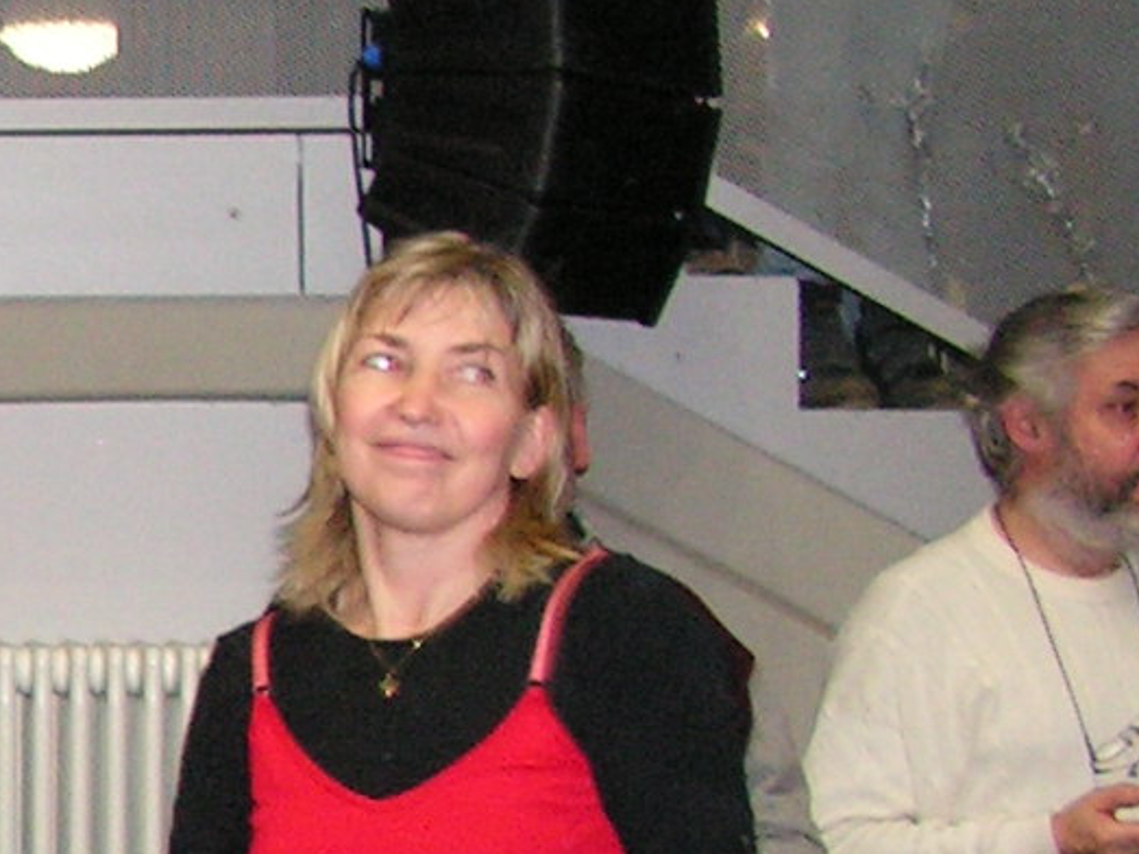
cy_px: 795
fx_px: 4638
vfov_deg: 10.5
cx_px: -717
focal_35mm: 141
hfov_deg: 13.0
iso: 200
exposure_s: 1/40
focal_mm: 6
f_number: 3.2
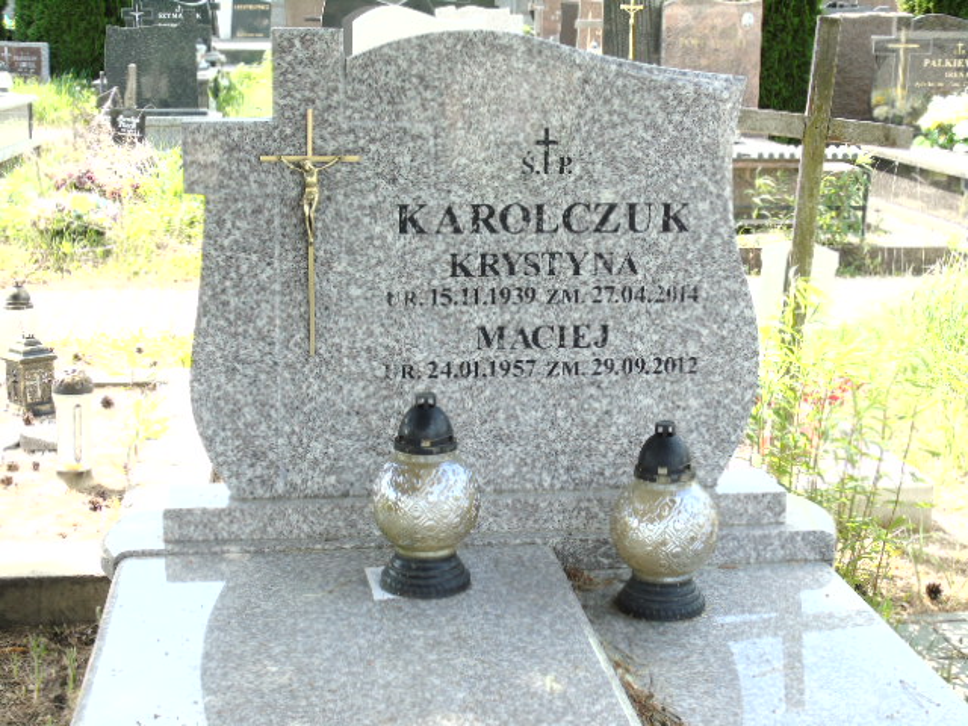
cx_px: 484
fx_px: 1510
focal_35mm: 54
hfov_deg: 35.5
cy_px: 363
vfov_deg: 27.0
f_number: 4.3
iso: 80
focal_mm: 9.6
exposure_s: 1/100
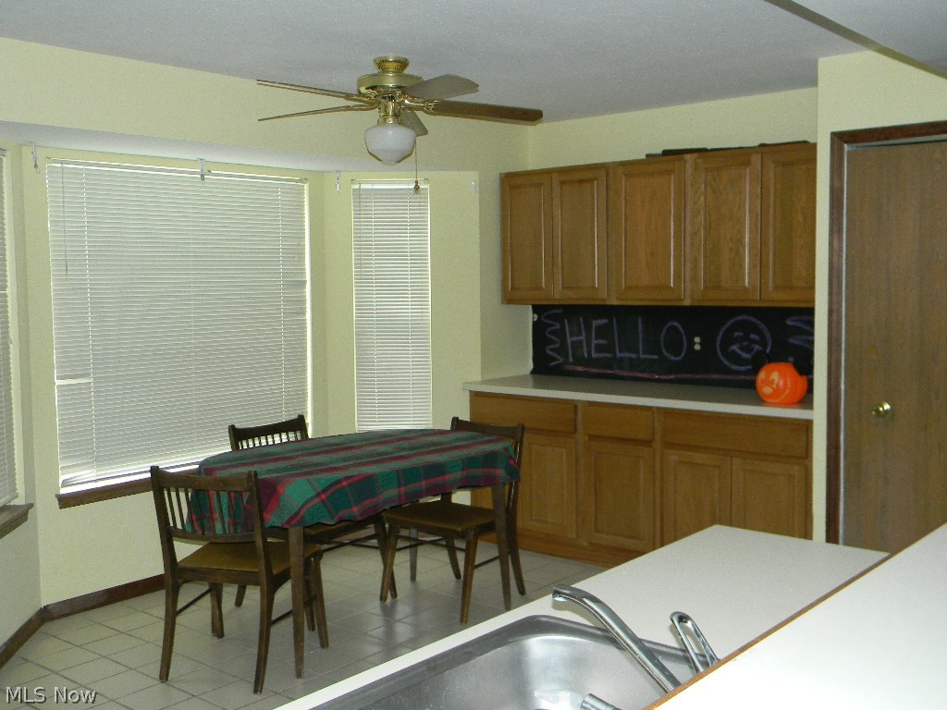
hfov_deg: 51.4
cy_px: 355
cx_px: 474
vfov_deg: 39.7
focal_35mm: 36
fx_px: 985
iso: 276
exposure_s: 1/30
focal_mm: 6.4
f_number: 3.7
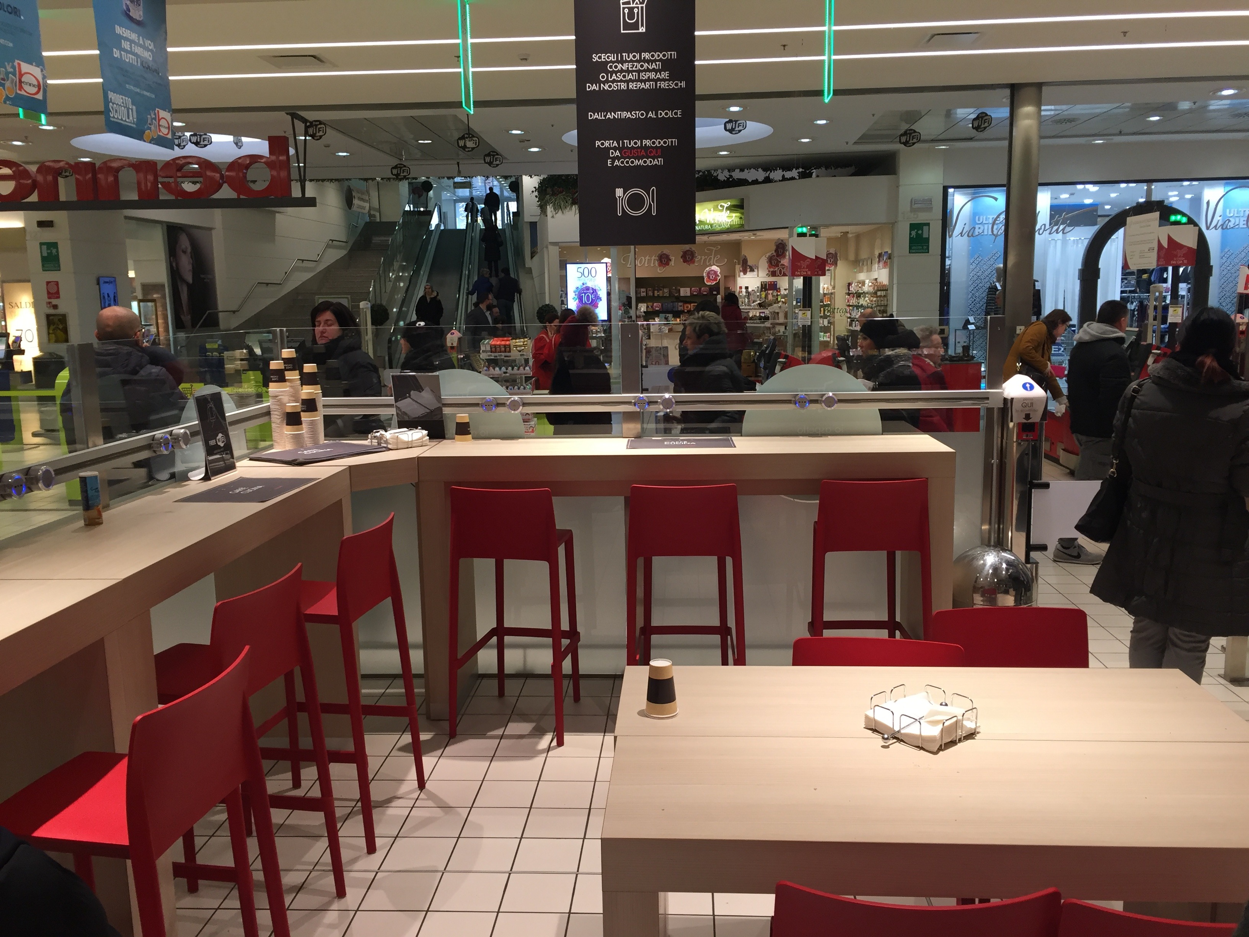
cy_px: 468
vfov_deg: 48.2
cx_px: 624
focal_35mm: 29
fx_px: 1046
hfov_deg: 61.7
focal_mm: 4.15
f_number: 2.2
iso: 32
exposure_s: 1/33
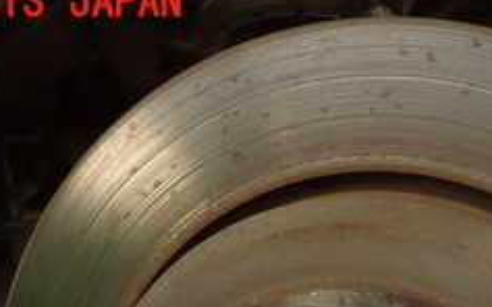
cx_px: 428
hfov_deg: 29.6
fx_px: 898
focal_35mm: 67
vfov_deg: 17.6
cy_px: 444
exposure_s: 1/40
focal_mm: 4.5
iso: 200
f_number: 2
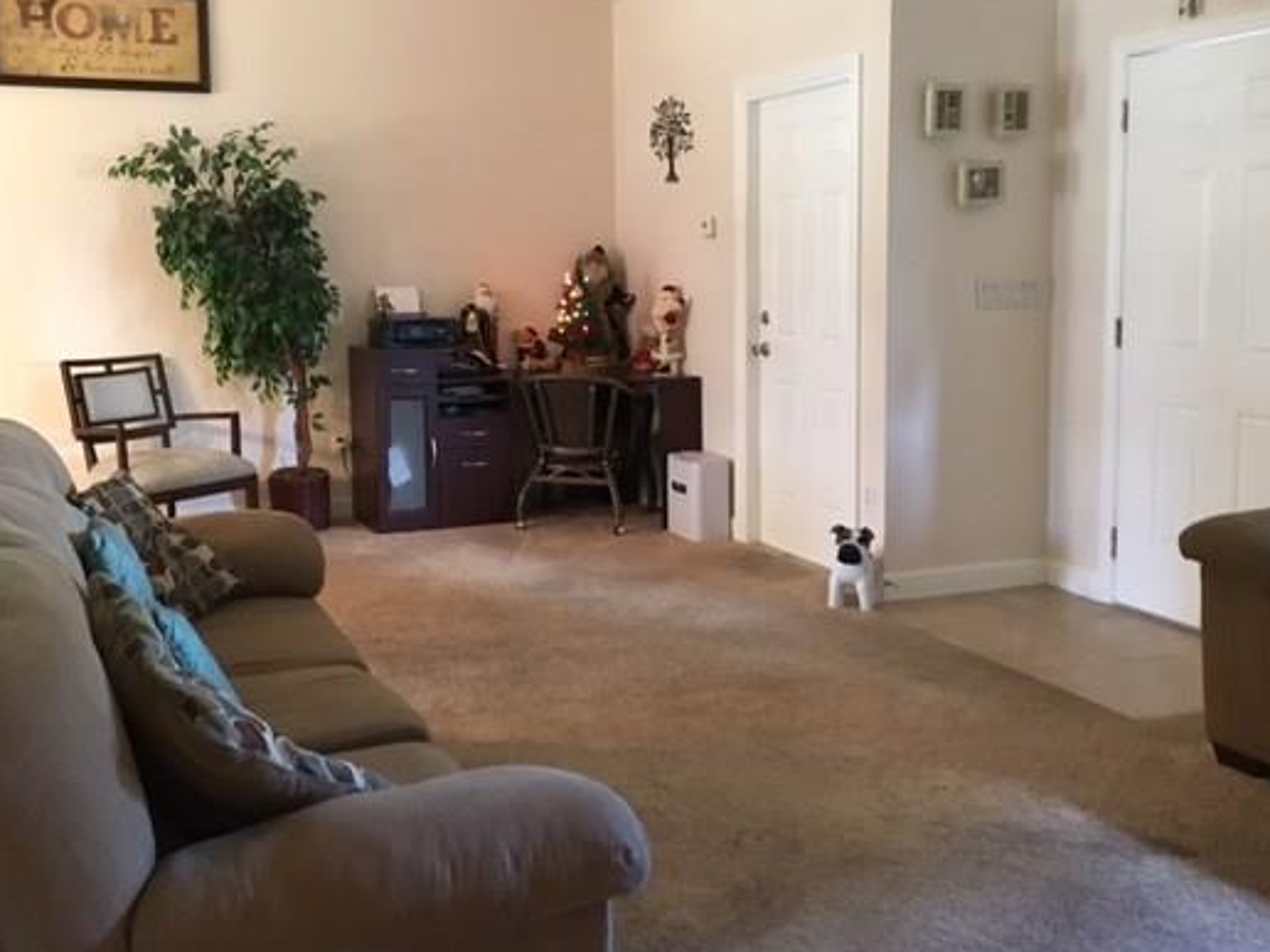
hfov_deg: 51.1
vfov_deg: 39.4
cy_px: 369
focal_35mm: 36
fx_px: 1321
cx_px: 529
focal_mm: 4.15
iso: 250
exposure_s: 1/15
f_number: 2.2
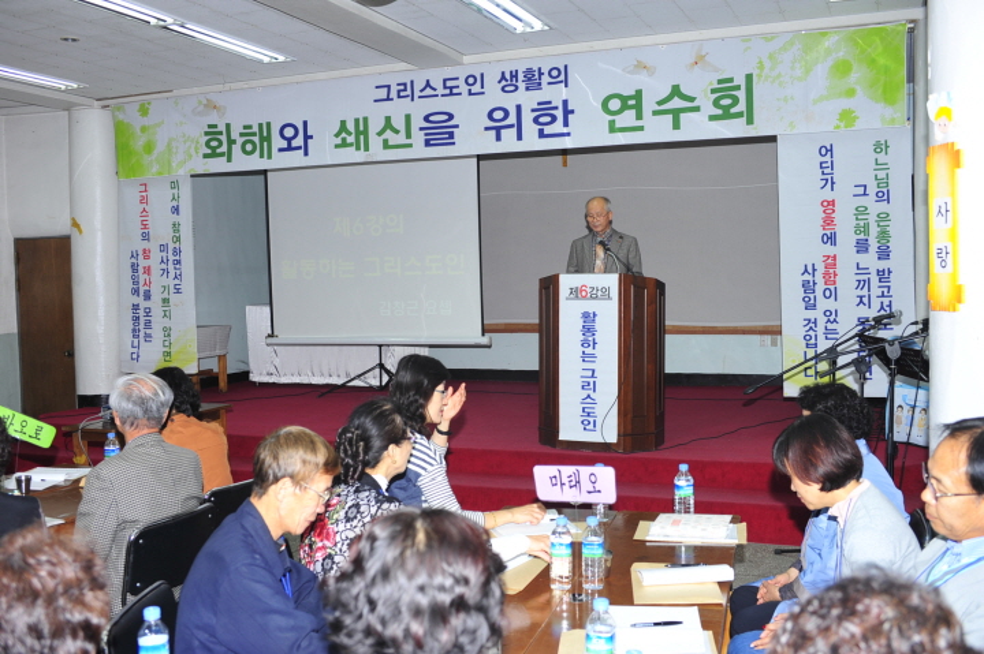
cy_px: 327
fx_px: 956
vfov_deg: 37.8
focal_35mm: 35
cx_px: 492
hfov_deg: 54.5
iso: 200
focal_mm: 35
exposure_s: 1/60
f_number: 5
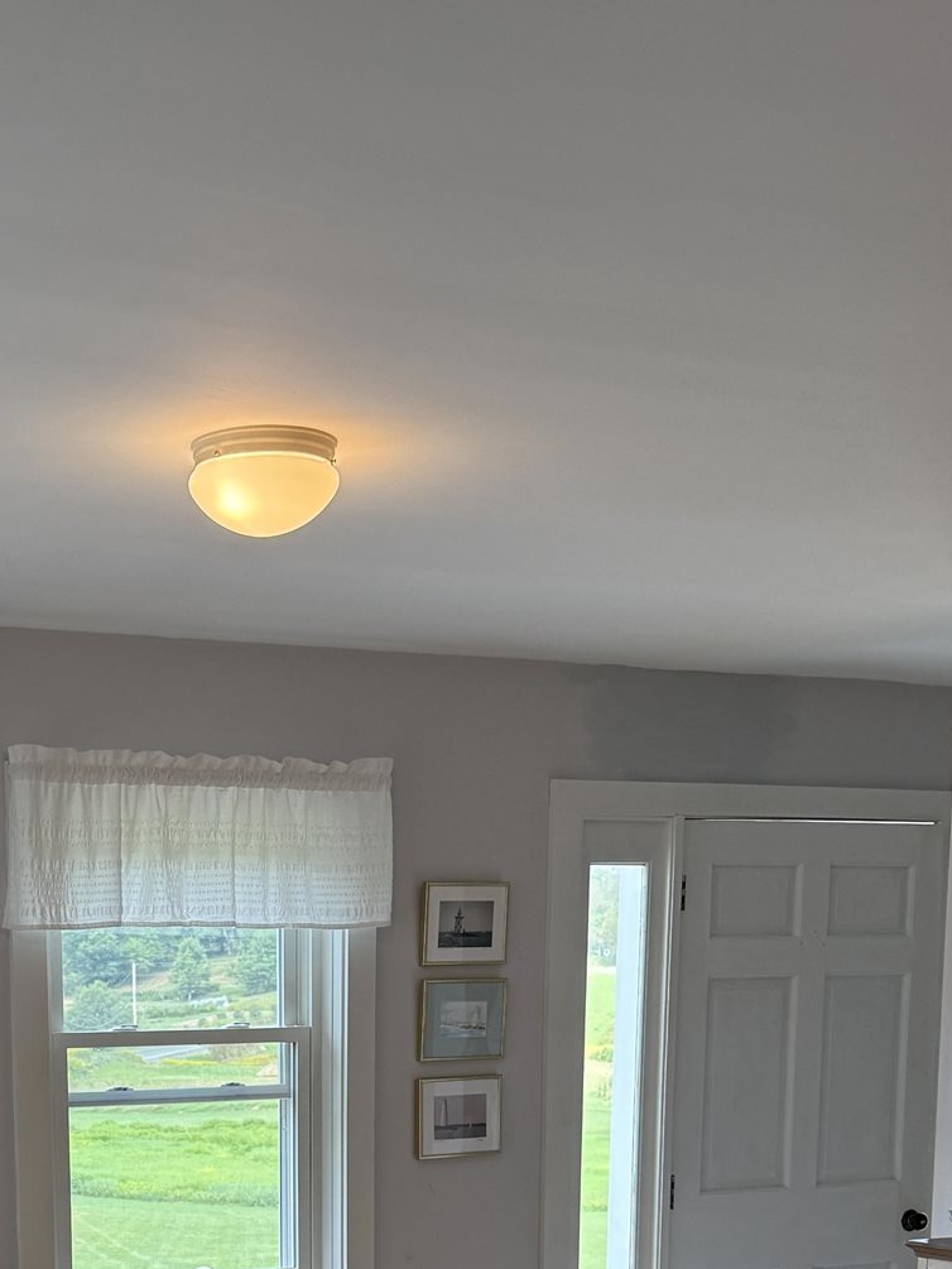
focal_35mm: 55
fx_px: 2016
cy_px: 1374
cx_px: 121
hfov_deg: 25.8
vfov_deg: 31.3
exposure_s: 1/208
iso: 100
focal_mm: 6.76
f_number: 1.78
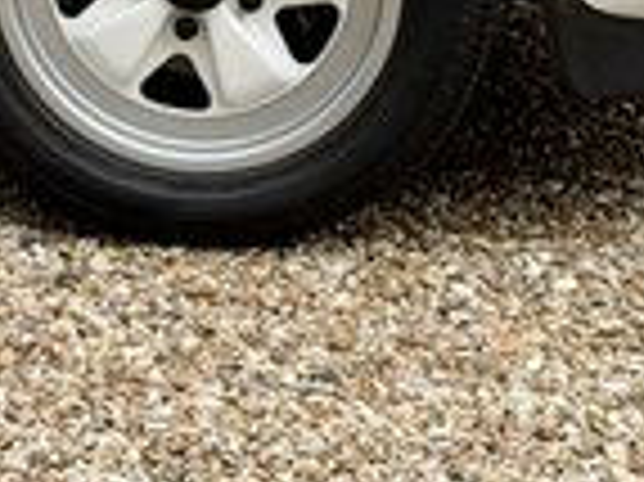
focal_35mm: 269
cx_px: -653
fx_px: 5000
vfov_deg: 5.5
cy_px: -288
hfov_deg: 7.1
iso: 100
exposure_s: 1/66
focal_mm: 6.76
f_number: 1.78
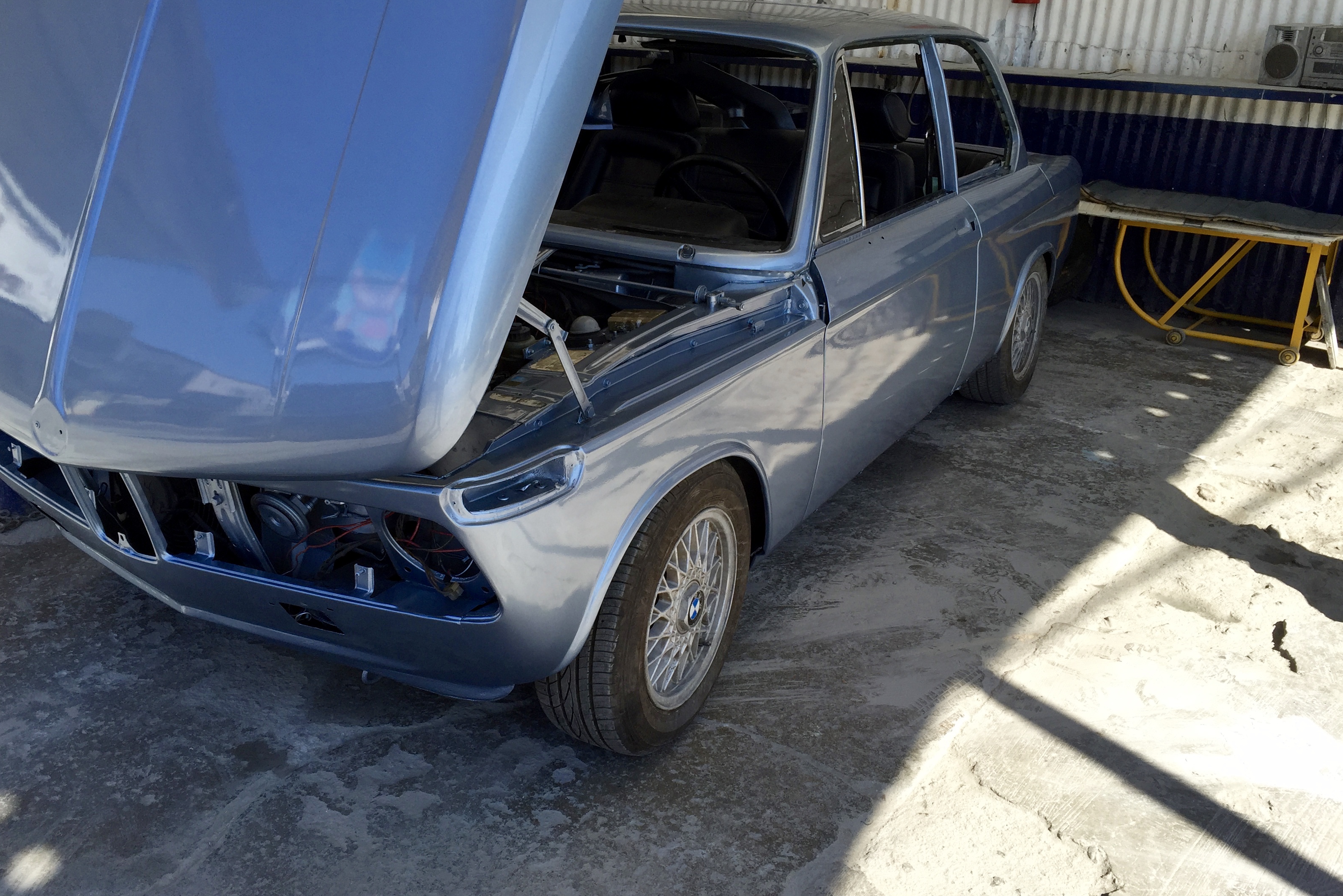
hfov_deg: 60.3
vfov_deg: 42.3
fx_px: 1156
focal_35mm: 31
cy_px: 452
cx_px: 653
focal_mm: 4.15
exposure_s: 1/746
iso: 32
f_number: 2.2
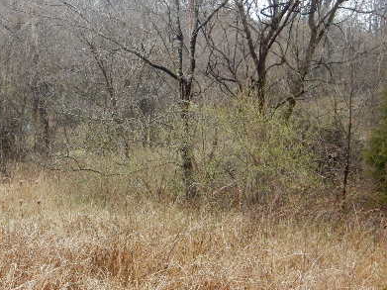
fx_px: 659
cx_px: 87
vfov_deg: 24.8
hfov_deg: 32.0
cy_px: 171
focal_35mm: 59
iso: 125
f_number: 4
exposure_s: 1/125
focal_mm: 6.4
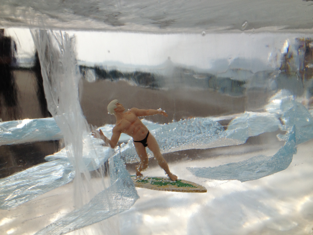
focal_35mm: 35
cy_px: 118
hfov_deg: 52.6
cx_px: 156
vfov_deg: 40.7
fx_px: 316
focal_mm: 4.28
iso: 64
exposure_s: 1/3690
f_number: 2.4
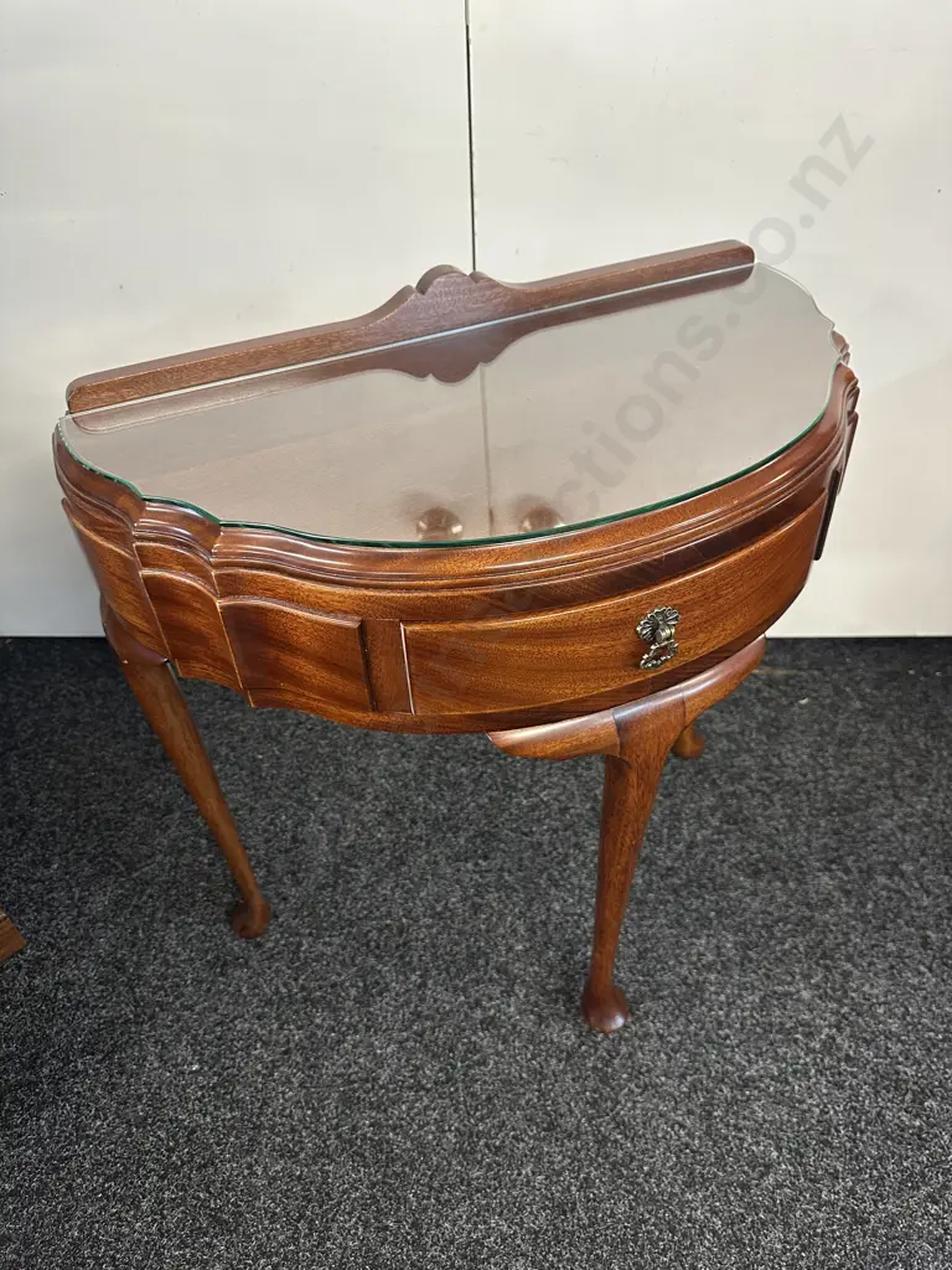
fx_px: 880
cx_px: 476
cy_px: 635
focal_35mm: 24
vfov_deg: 71.6
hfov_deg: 56.8
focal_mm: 6.86
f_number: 1.78
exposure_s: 1/50
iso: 250
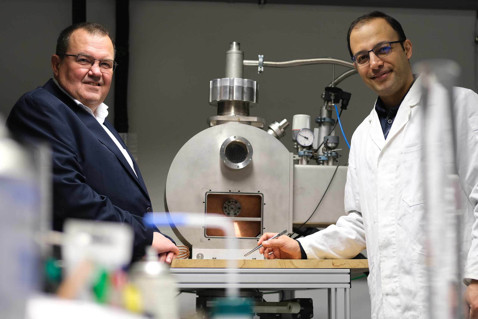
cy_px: 160
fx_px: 996
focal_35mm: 75
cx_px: 239
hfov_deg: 27.0
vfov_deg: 18.2
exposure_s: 1/180
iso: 640
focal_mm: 50
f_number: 2
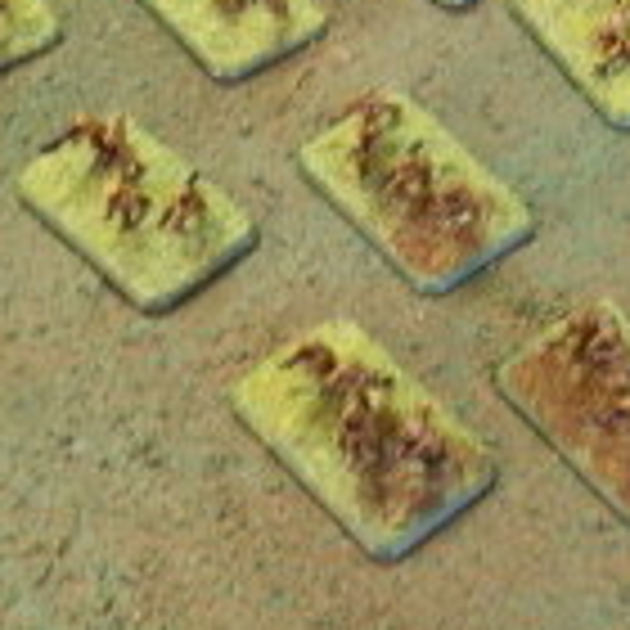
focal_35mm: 95
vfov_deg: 17.7
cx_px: 378
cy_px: -63
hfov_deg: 18.3
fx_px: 1956
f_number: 3.1
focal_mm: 5
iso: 250
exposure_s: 1/8
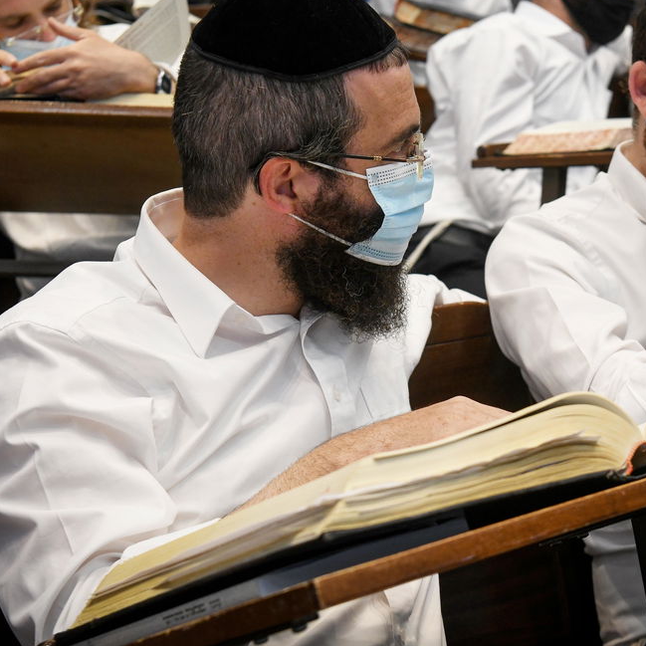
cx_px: 406
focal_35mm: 88
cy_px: 227
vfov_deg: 19.7
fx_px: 1858
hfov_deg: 19.7
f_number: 5.6
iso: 1600
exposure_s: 1/250
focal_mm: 48
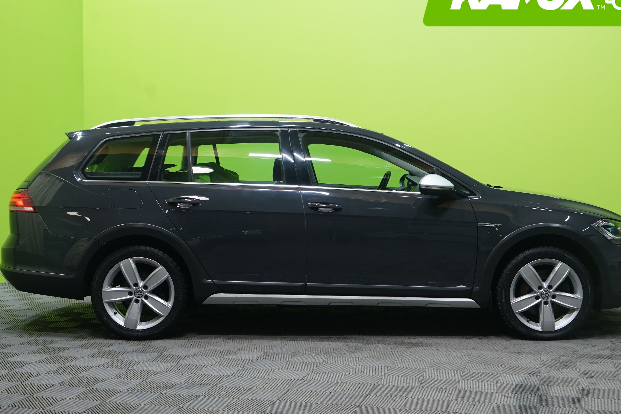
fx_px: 811
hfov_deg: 41.9
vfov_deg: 28.6
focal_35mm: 47
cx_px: 326
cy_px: 192
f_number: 5.6
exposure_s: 1/20
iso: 800
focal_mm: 38
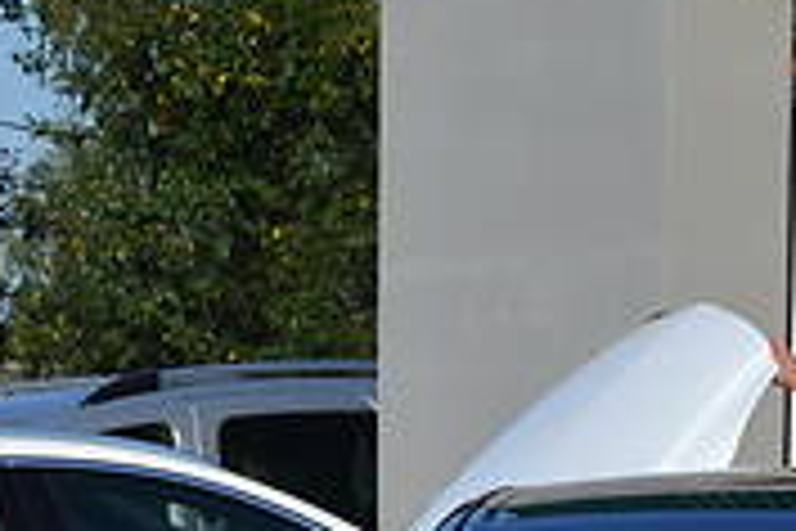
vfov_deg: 5.6
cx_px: 949
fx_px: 5246
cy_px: 1168
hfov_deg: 8.6
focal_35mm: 237
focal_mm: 35
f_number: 8
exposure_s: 1/250
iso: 100
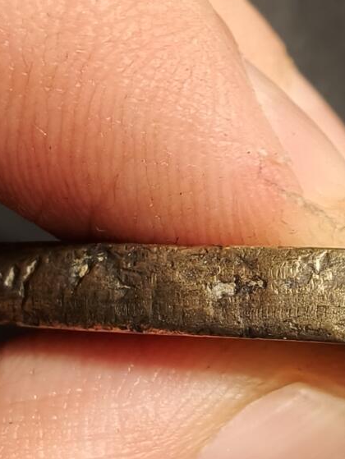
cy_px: 437
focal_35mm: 74
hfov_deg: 18.0
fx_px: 982
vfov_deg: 25.3
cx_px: 498
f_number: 2
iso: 200
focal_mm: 2.32
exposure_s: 1/79.9
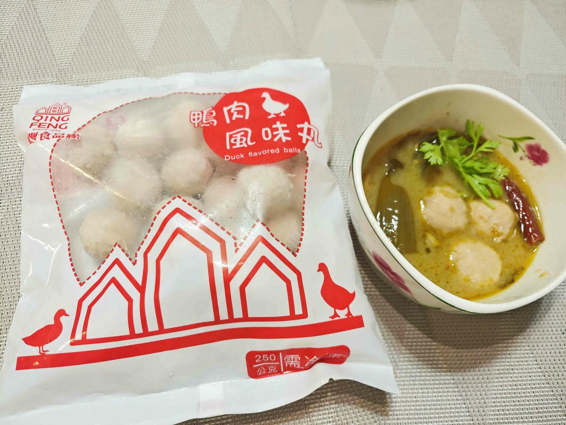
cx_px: 283
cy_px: 212
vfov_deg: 58.9
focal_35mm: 23
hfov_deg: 73.9
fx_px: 376
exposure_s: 1/60
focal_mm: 8.72
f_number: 2
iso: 500
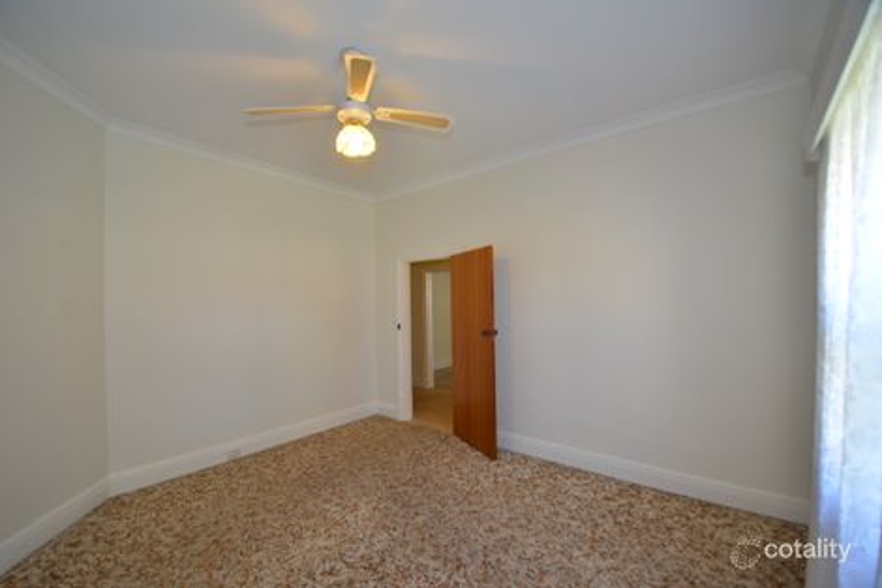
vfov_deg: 77.3
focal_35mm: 15
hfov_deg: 100.4
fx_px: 367
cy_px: 294
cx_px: 441
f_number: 4
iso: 720
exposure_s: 1/60
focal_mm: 10
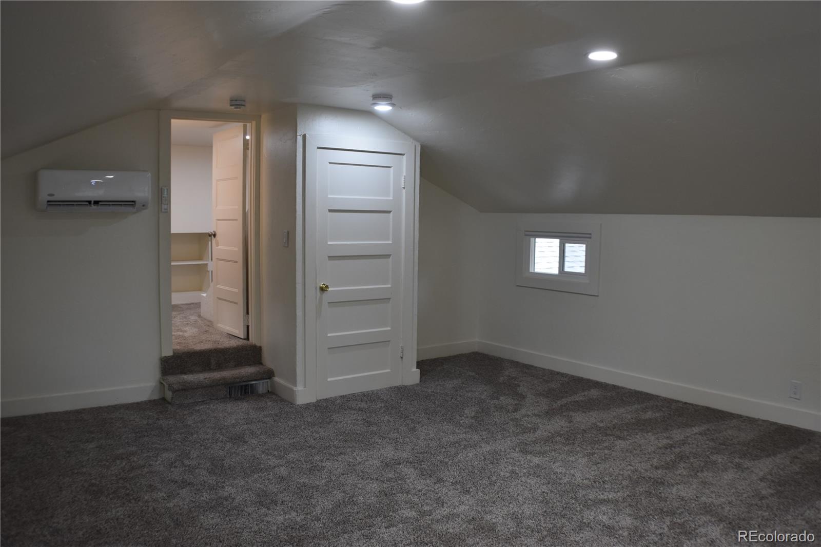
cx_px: 410
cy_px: 274
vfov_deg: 36.9
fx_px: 821
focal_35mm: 36
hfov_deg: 53.1
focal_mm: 24
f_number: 4
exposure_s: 1/60
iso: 400
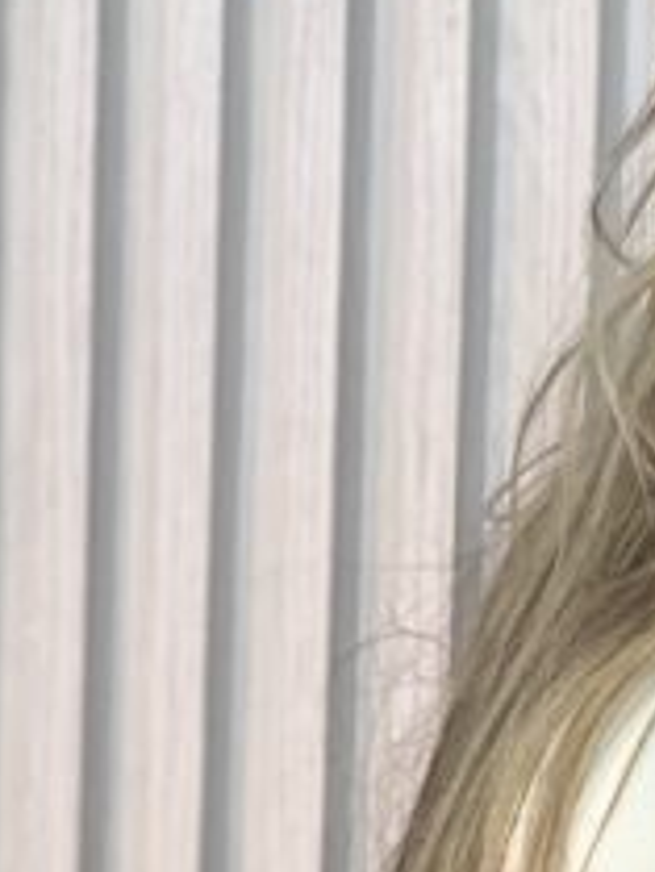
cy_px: 1287
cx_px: 1106
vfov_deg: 5.7
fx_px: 8670
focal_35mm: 344
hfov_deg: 4.3
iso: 125
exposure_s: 1/120
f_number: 2.8
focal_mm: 9
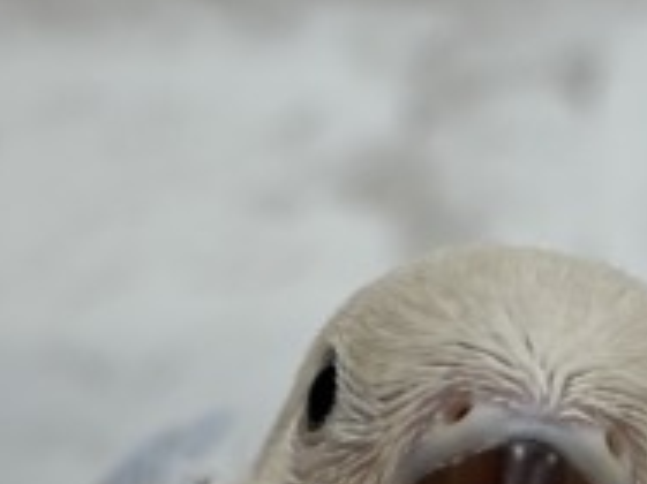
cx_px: 426
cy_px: 481
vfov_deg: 8.3
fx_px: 3325
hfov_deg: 11.1
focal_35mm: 178
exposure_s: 1/100
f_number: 1.6
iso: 64
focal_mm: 5.96
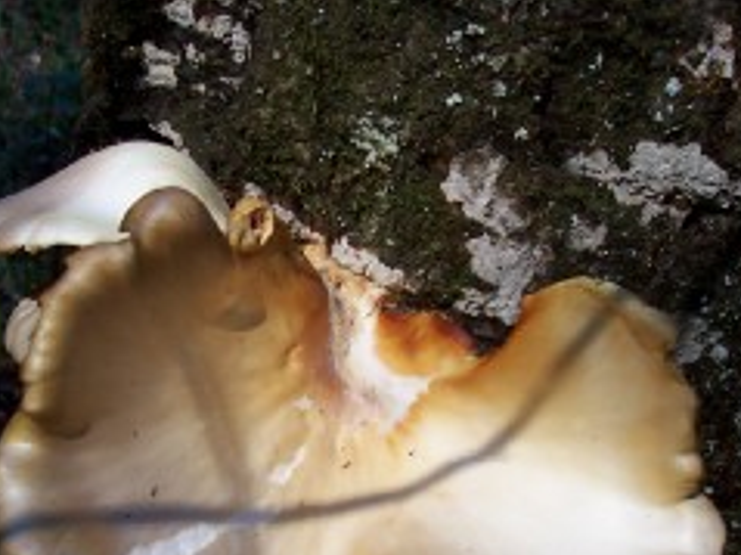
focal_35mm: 62
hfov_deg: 31.2
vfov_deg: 23.2
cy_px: 462
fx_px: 1327
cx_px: 353
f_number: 2.8
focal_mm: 5.6
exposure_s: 1/90
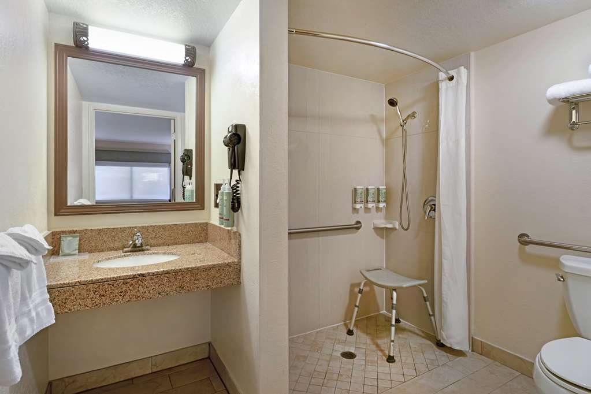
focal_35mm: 18
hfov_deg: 90.0
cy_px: 197
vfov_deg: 67.4
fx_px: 295
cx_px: 296
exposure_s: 1/10
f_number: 10
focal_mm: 18
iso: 400
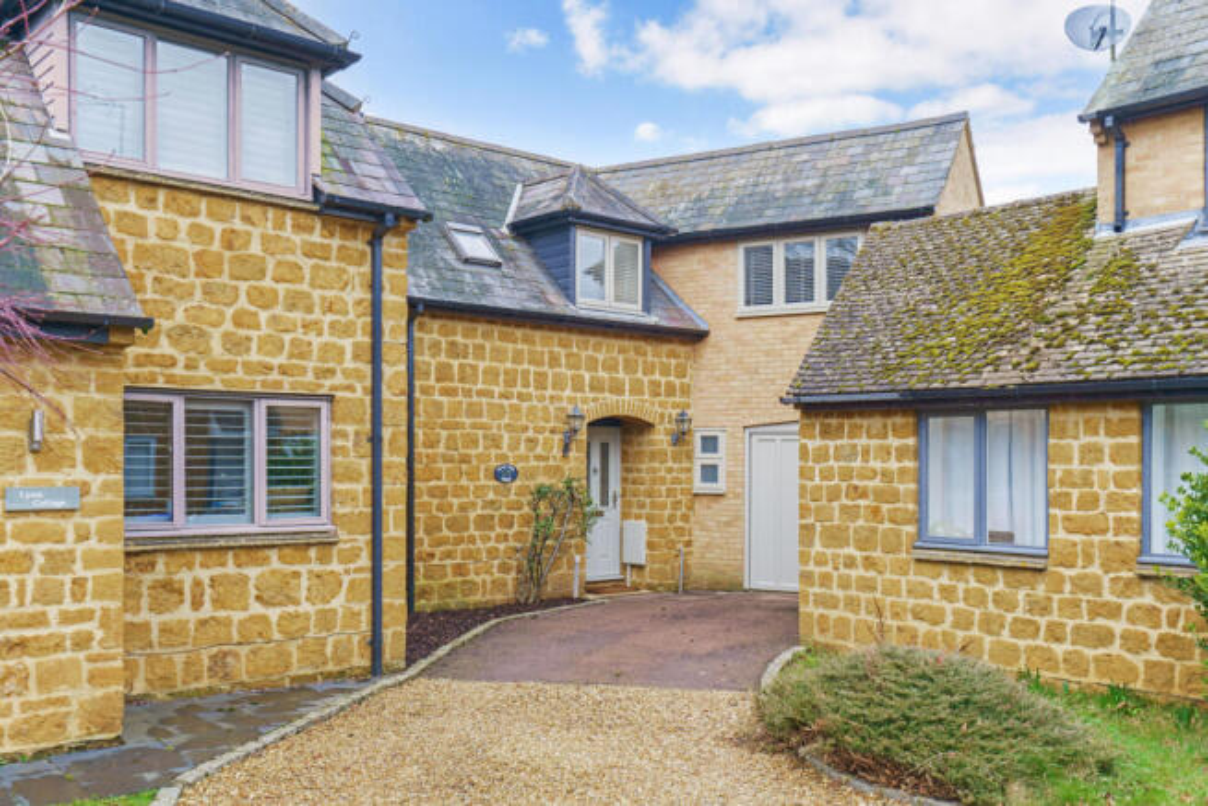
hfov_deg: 57.2
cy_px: 403
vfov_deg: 40.0
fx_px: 1108
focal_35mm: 33
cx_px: 604
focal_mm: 33
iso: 400
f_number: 8
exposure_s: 1/50
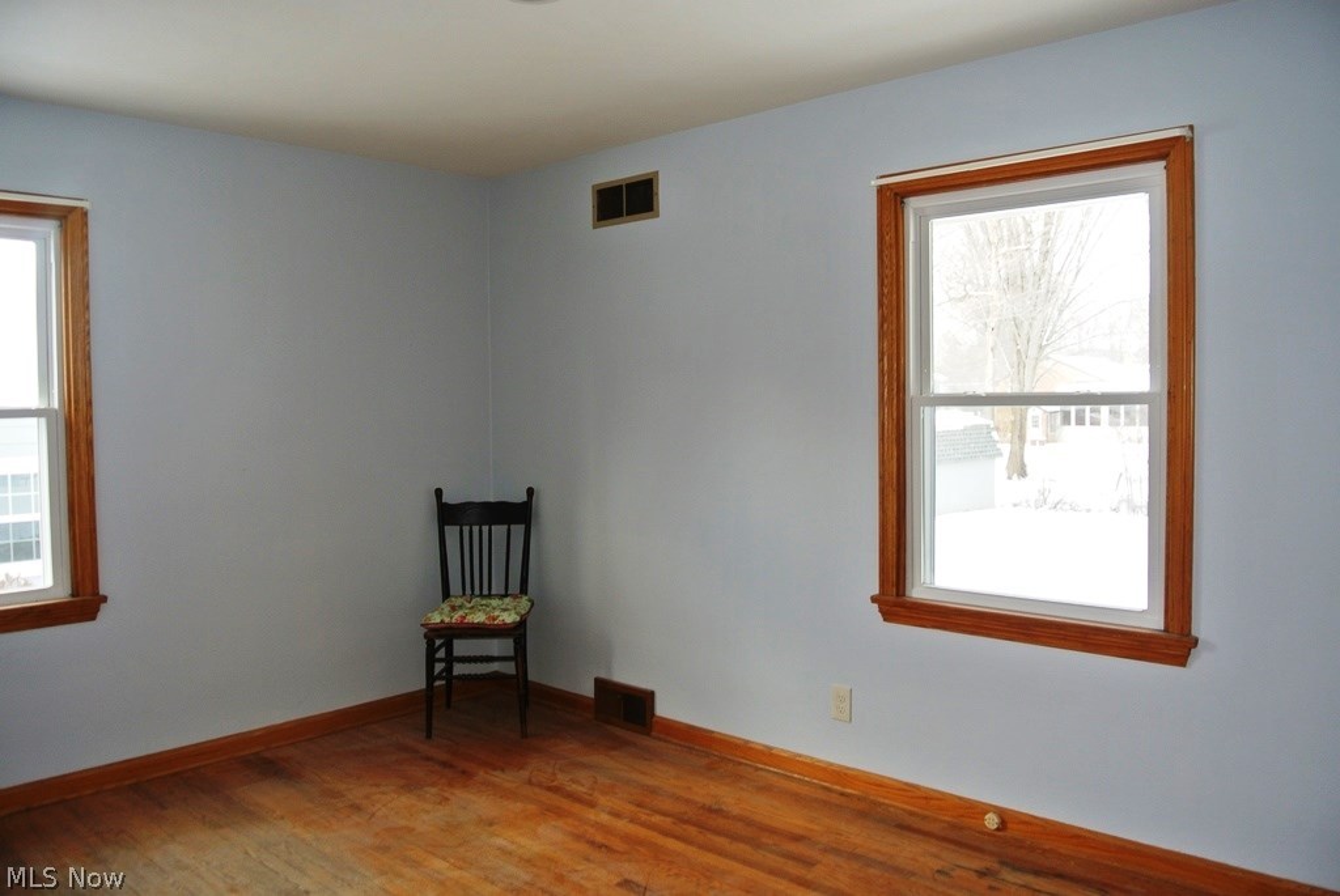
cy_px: 448
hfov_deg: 67.3
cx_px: 670
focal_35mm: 27
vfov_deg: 48.0
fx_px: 1006
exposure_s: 1/60
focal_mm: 10
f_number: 3.5
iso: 110
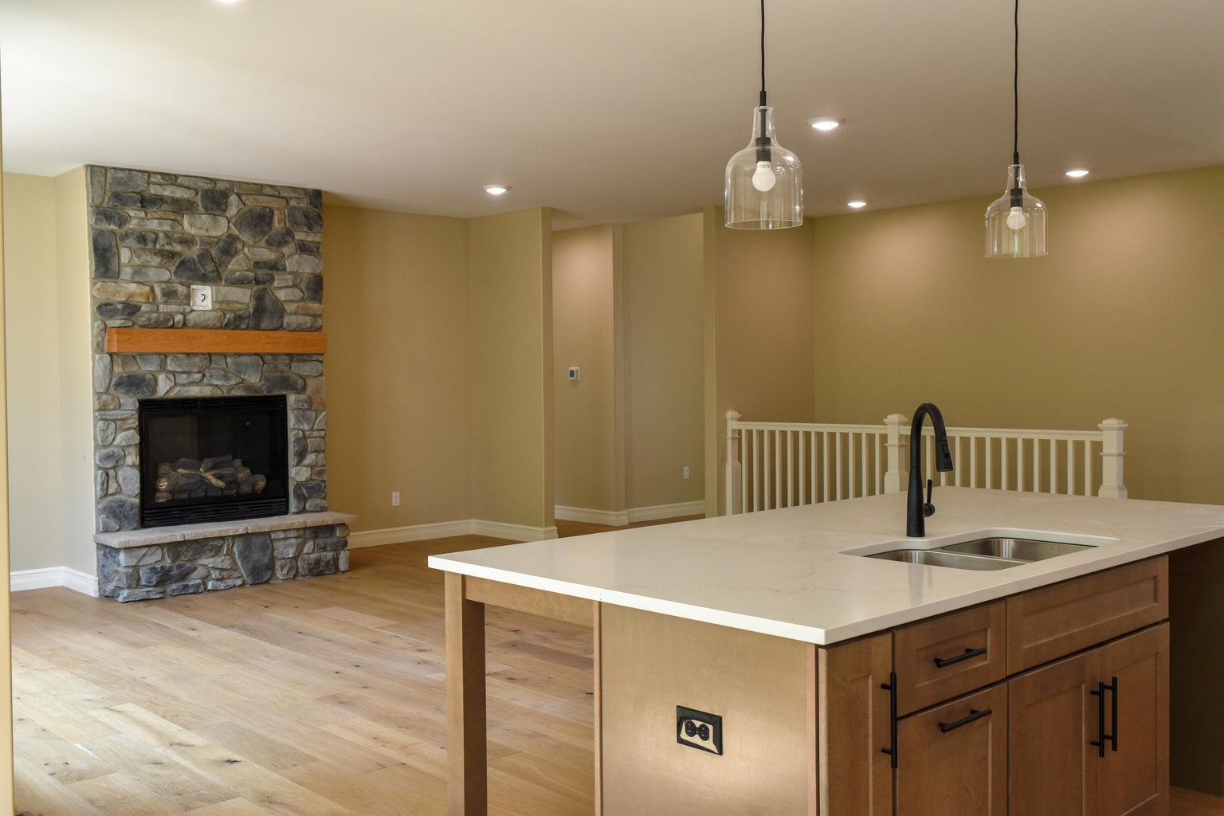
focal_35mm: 34
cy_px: 408
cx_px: 612
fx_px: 1173
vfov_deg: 38.4
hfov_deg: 55.1
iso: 200
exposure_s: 1/125
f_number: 8
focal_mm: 23
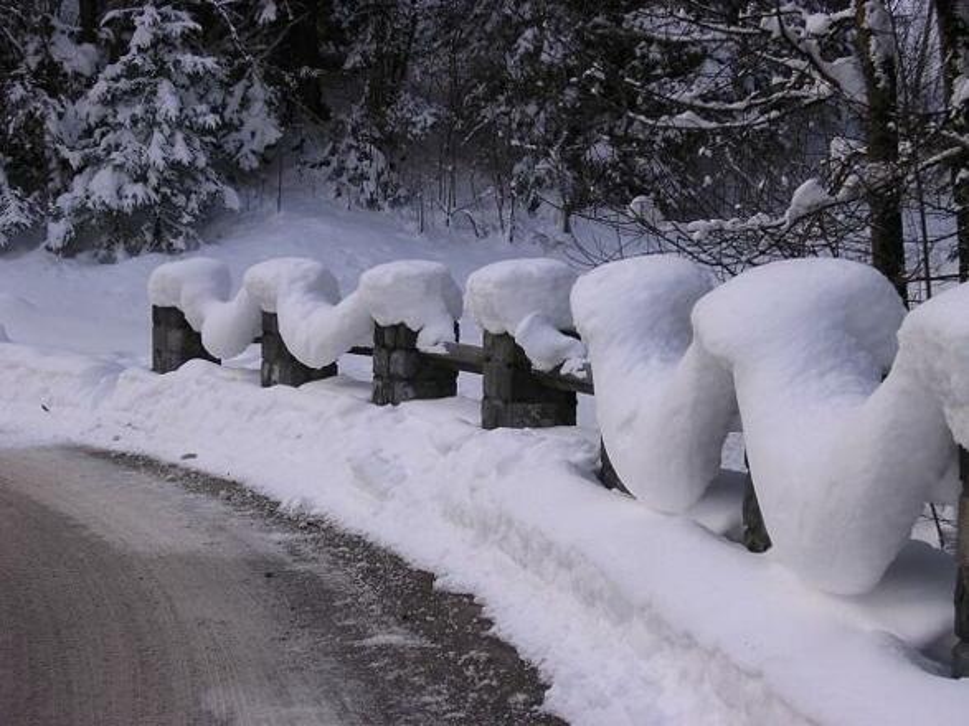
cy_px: 363
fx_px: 2015
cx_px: 484
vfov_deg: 20.4
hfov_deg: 27.0
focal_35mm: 72
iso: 100
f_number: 3.7
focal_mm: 10.9
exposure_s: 1/316
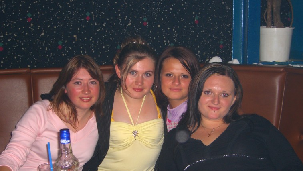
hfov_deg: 39.2
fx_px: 426
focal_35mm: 53
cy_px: 110
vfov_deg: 22.6
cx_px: 147
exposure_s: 1/60
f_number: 3.1
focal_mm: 9.5
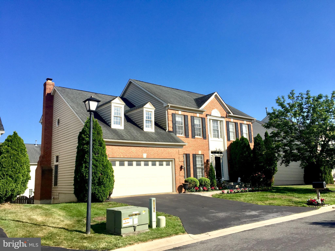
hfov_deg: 61.7
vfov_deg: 48.2
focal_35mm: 29
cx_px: 168
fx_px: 281
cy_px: 126
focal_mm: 4.15
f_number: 2.2
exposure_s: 1/1980
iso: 32
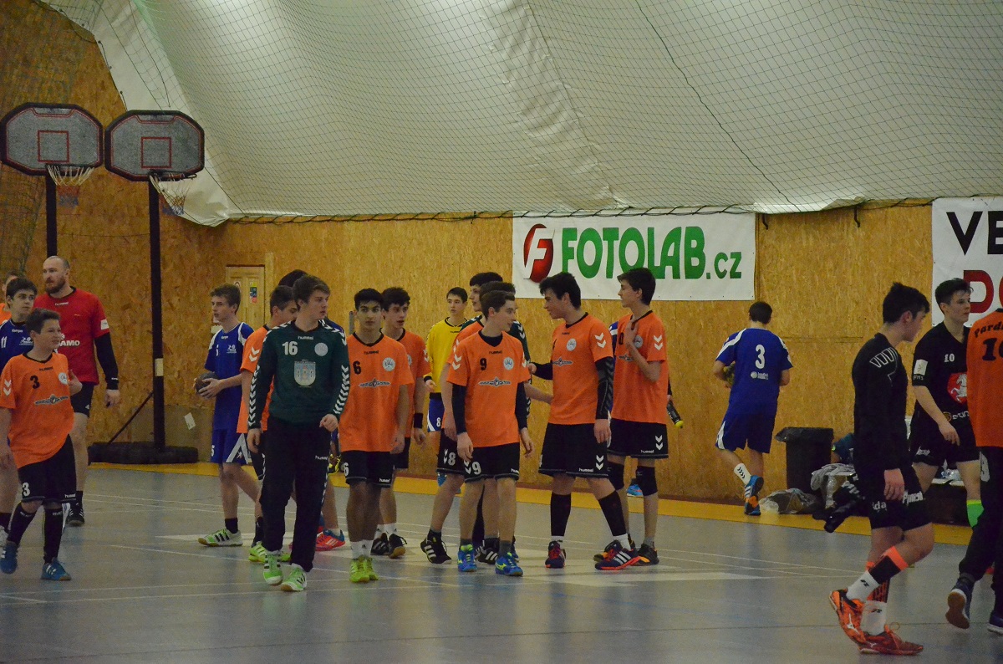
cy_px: 332
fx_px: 4378
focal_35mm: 158
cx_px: 502
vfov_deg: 8.7
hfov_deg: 13.1
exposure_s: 1/1000
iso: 6400
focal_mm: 105
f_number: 5.6
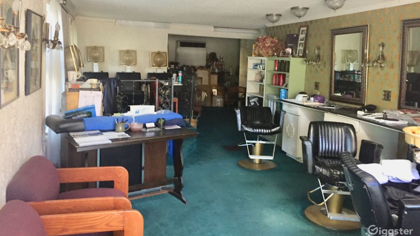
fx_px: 356
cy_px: 87
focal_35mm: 32
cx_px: 209
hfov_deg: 61.0
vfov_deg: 36.5
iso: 160
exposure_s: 1/30
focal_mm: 4.15
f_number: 2.2
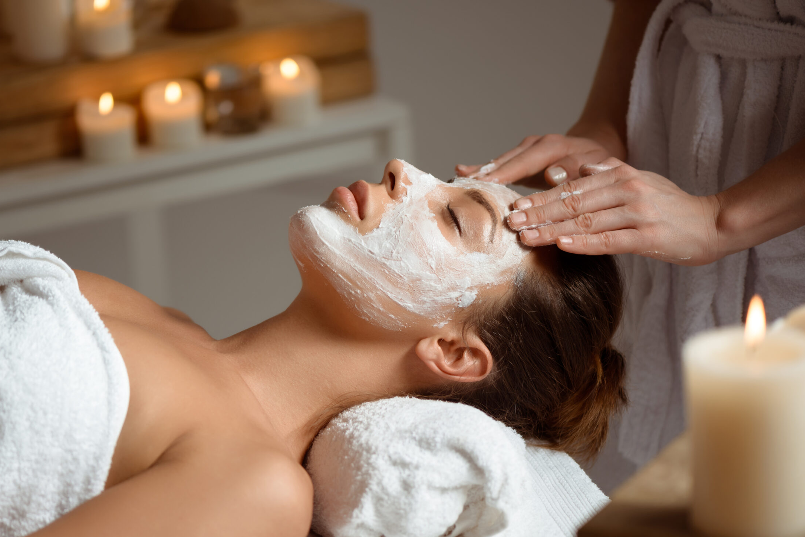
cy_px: 303
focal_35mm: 123
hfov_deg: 16.6
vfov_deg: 11.2
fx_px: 2752
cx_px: 337
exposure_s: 1/160
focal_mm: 105
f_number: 3.2
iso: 200
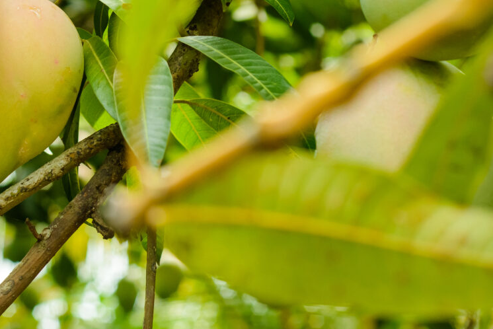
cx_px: 44
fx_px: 1411
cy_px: 32
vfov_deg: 13.2
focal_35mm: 103
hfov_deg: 19.4
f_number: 4.5
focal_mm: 50
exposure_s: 1/250
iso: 640
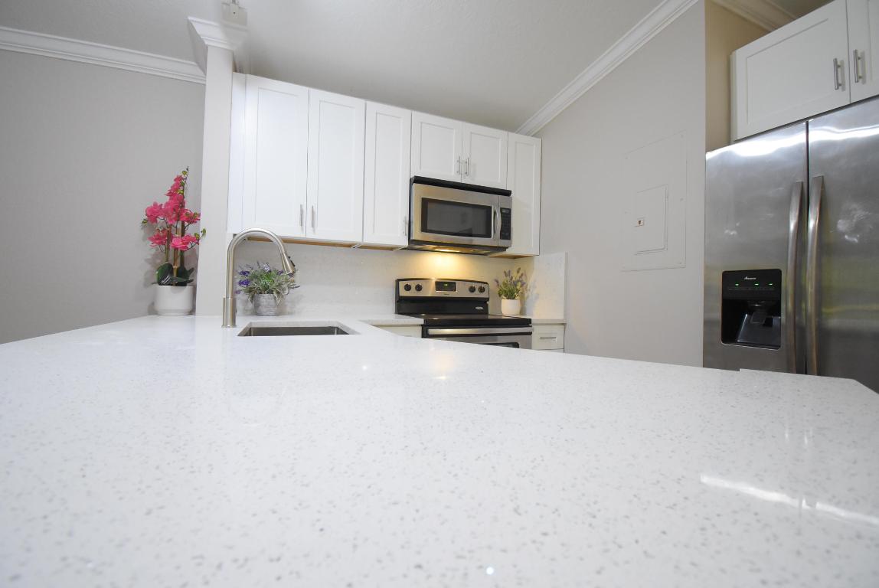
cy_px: 294
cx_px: 440
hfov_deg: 100.3
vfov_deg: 77.5
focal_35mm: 15
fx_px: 367
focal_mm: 10
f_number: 4.5
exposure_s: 1/60
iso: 1800
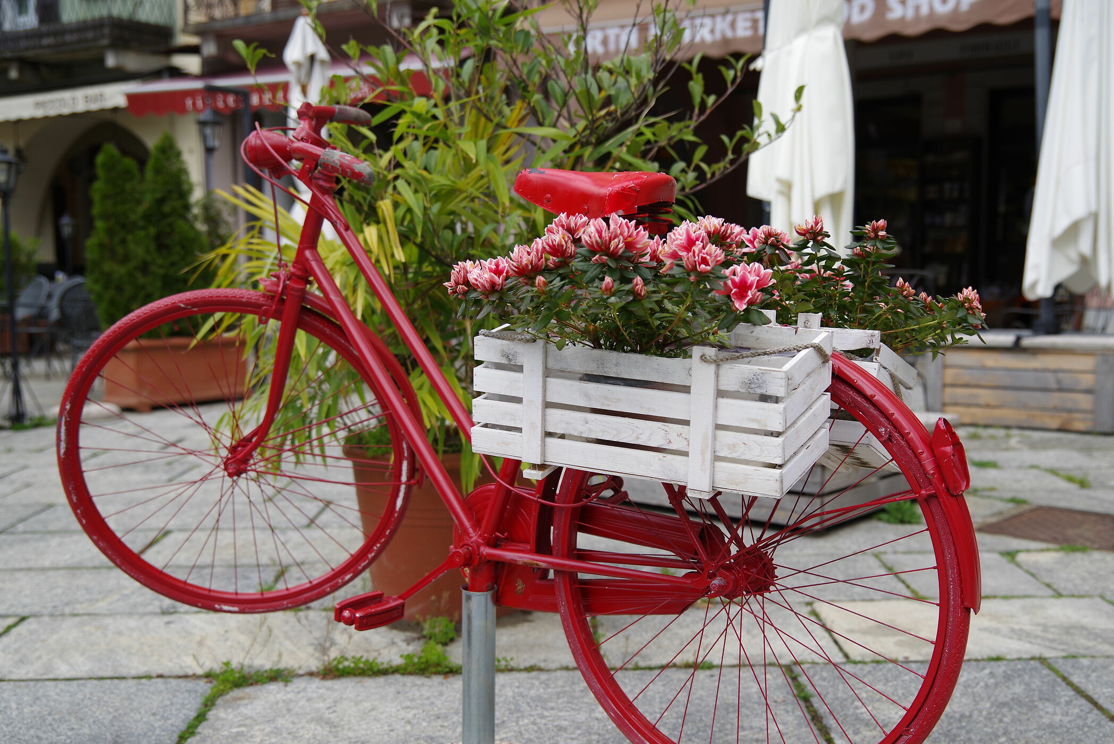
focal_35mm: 40
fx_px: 1238
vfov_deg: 33.4
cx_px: 603
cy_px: 416
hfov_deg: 48.4
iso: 100
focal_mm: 35
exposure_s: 1/160
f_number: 3.2
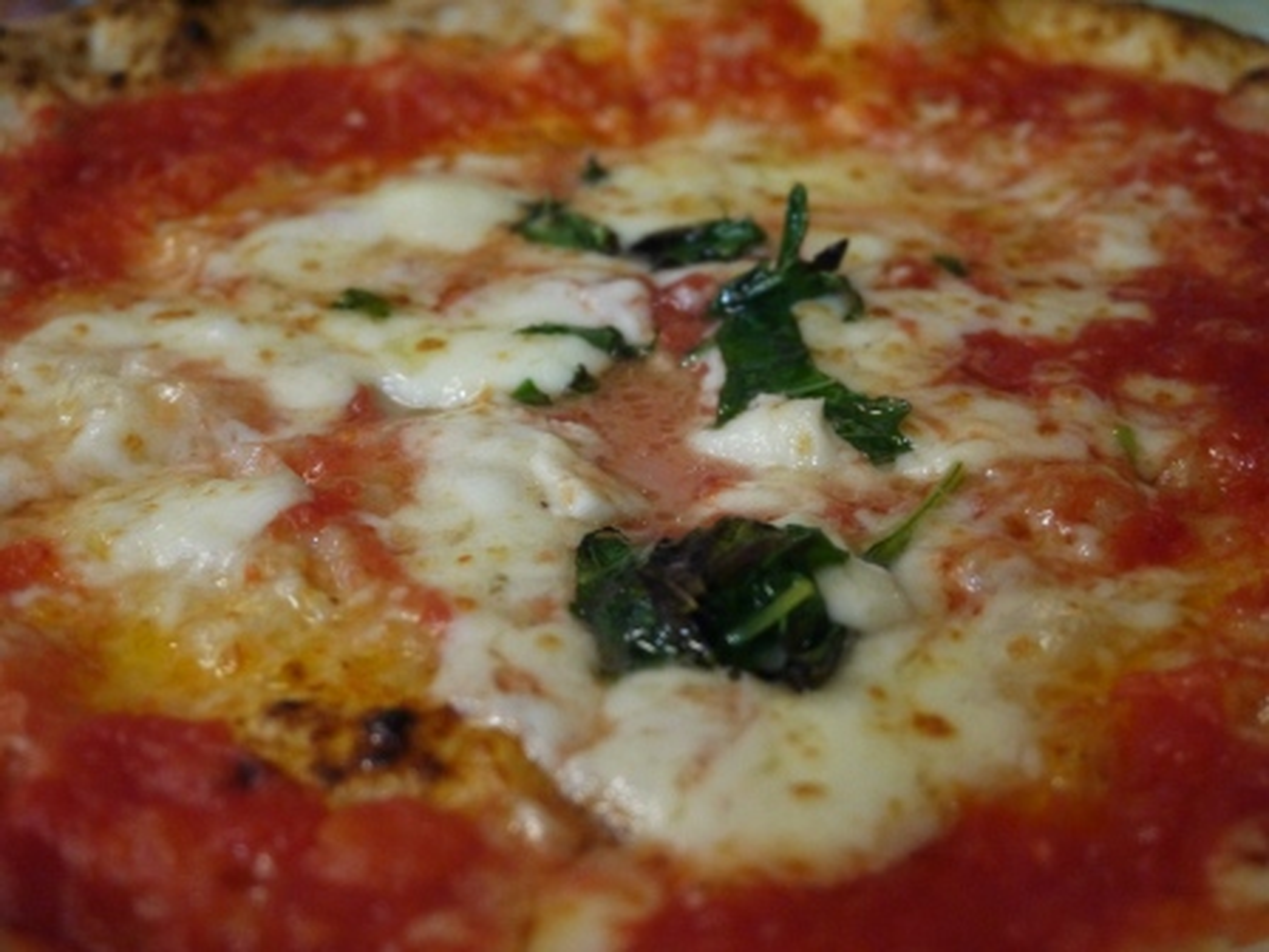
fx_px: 1906
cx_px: 634
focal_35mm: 52
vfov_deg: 28.0
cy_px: 476
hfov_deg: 36.8
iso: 1600
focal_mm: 26
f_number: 5
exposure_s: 1/50
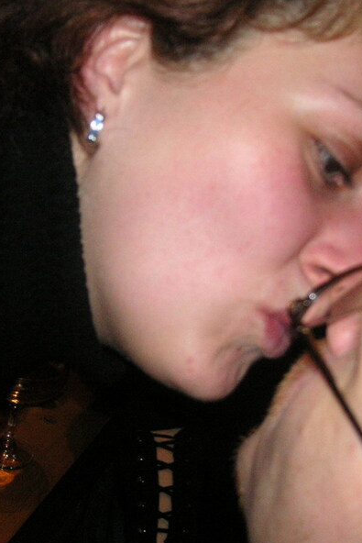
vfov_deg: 38.2
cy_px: 273
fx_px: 784
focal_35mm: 52
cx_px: 153
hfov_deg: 26.0
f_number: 2.8
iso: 160
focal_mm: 6.1
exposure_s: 1/45
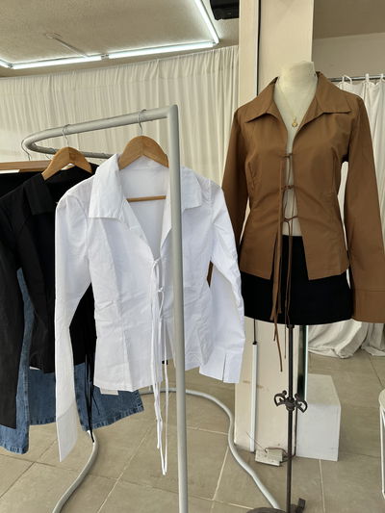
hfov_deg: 56.8
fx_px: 356
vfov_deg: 71.6
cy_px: 256
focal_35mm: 24
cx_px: 192
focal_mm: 6.86
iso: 80
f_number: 1.78
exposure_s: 1/287
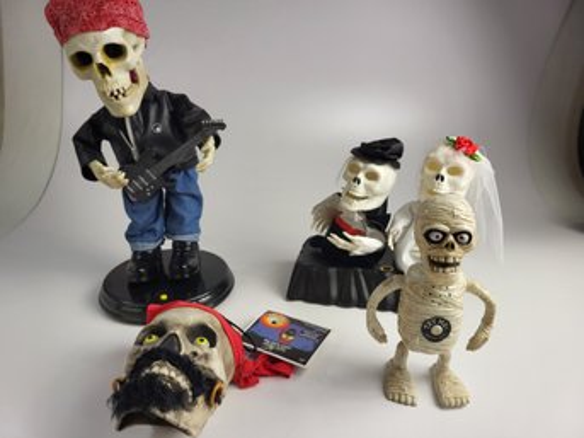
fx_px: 438
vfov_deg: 53.0
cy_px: 219
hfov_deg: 67.3
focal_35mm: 26
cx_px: 292
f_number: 1.8
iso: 40
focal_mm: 5.4
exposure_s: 1/321
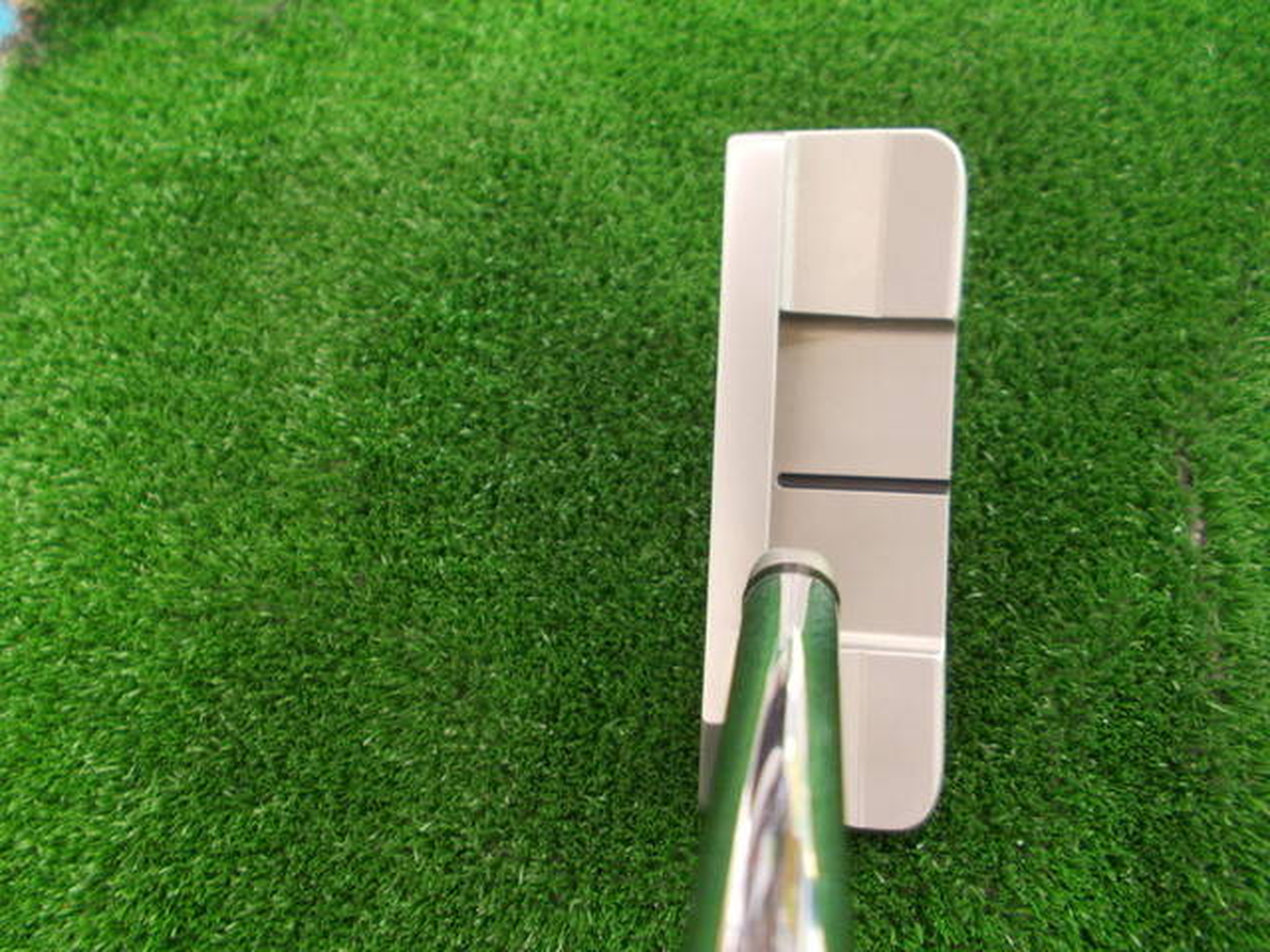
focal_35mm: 26
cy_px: 476
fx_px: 954
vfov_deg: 53.1
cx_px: 635
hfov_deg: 67.3
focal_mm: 4.6
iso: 200
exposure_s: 1/25
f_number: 3.2
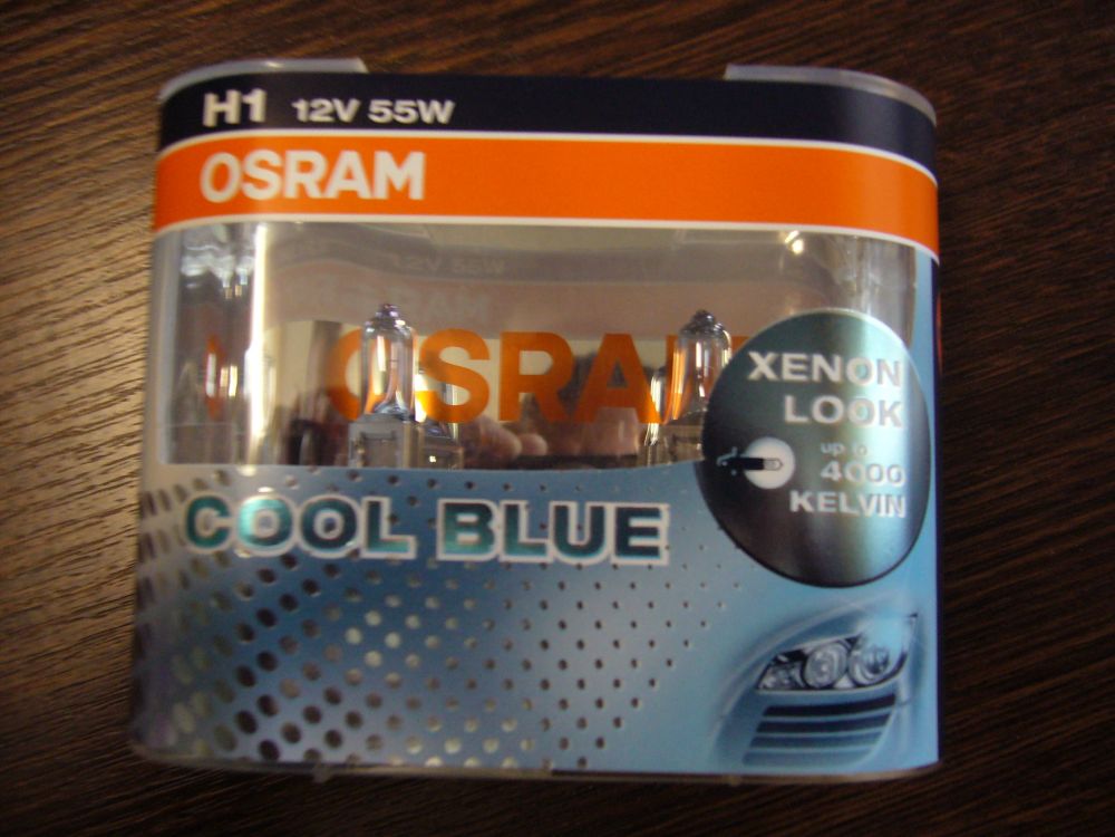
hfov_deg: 52.6
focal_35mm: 35
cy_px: 418
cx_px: 558
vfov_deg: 40.7
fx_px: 1127
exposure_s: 1/8
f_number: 2.8
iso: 200
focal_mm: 5.8
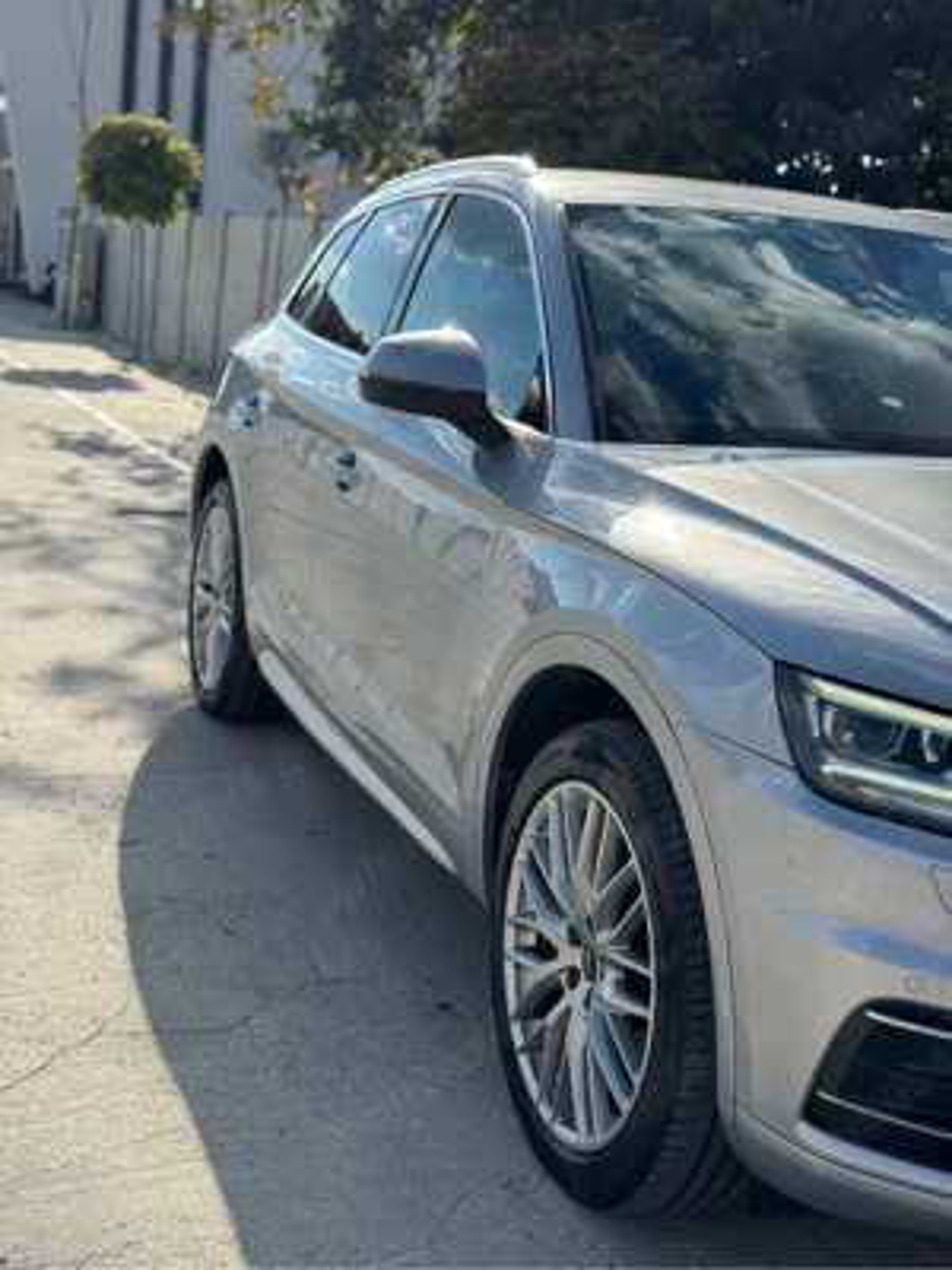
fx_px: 1760
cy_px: 635
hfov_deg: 30.3
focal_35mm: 48
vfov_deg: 39.7
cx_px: 476
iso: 64
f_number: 1.78
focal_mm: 6.76
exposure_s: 1/4608
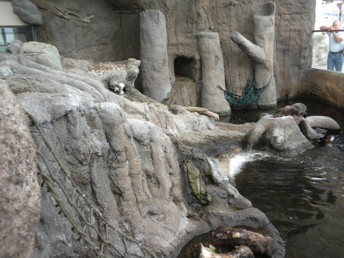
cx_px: 172
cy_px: 129
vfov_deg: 38.7
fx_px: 368
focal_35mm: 37
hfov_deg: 50.1
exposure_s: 1/60.4
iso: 89
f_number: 3.5
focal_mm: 6.6
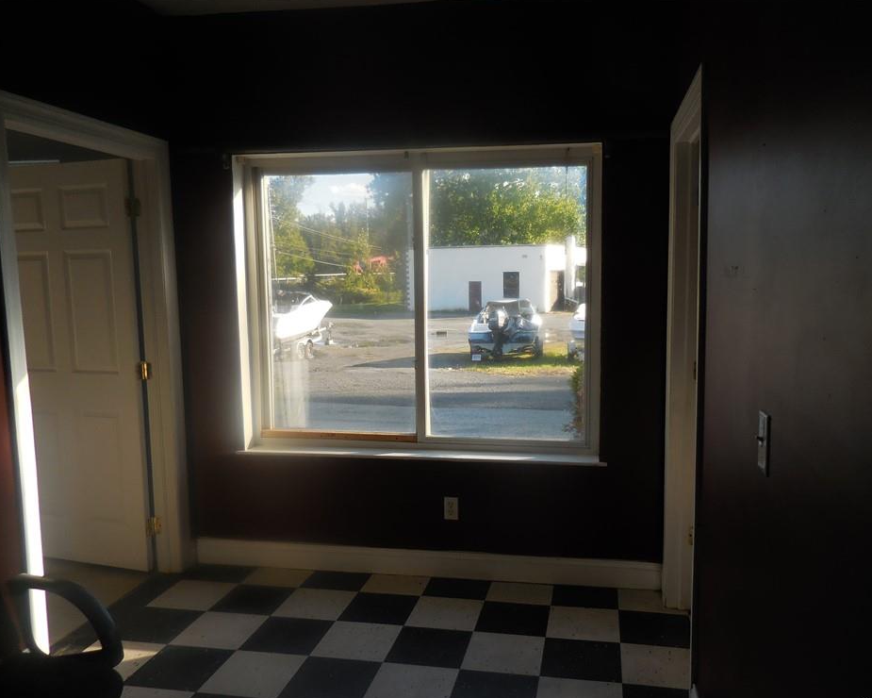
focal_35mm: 27
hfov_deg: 64.0
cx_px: 471
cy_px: 357
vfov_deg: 53.2
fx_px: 697
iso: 125
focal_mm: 4.5
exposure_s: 1/320
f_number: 3.3
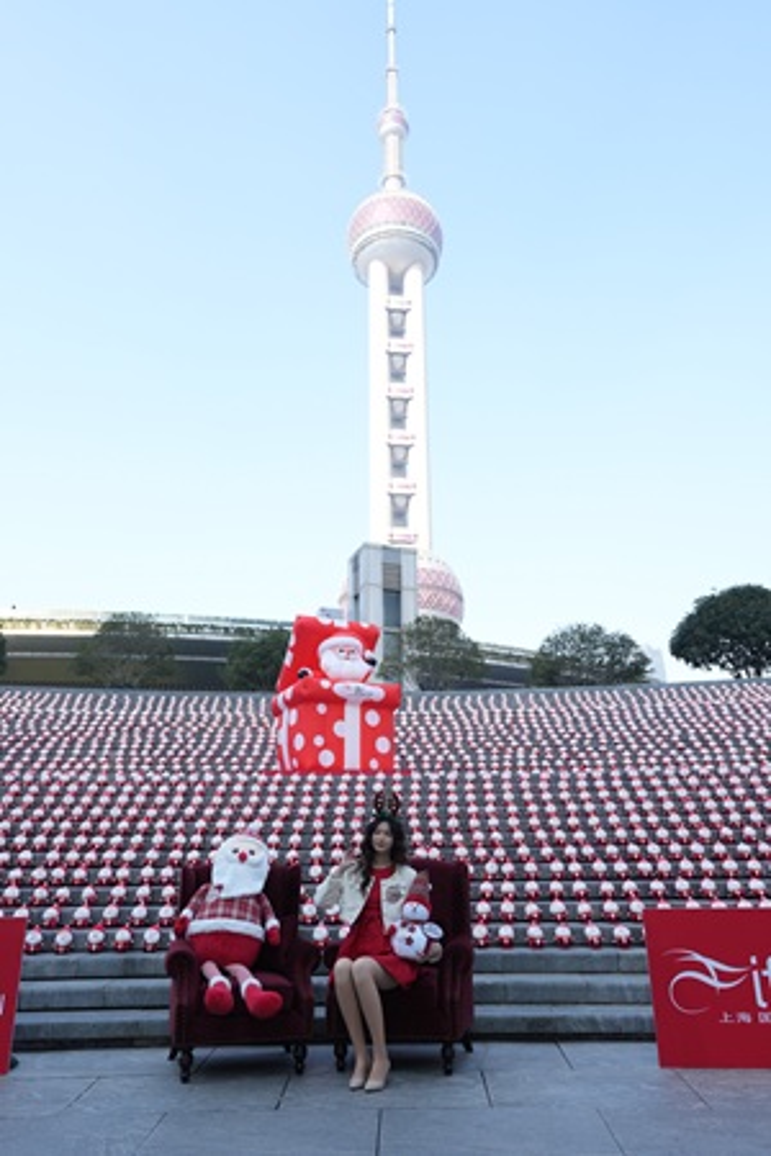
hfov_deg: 50.4
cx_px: 386
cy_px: 578
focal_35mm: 26
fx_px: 819
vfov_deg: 70.4
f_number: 4
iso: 200
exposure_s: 1/500
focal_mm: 25.5
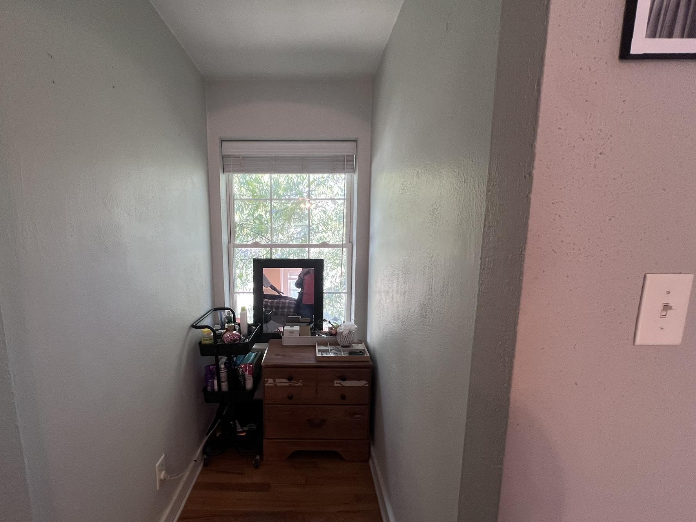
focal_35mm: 15
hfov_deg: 97.7
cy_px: 283
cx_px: 307
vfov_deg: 81.6
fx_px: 302
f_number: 1.8
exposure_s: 1/120
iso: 250
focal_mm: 1.57
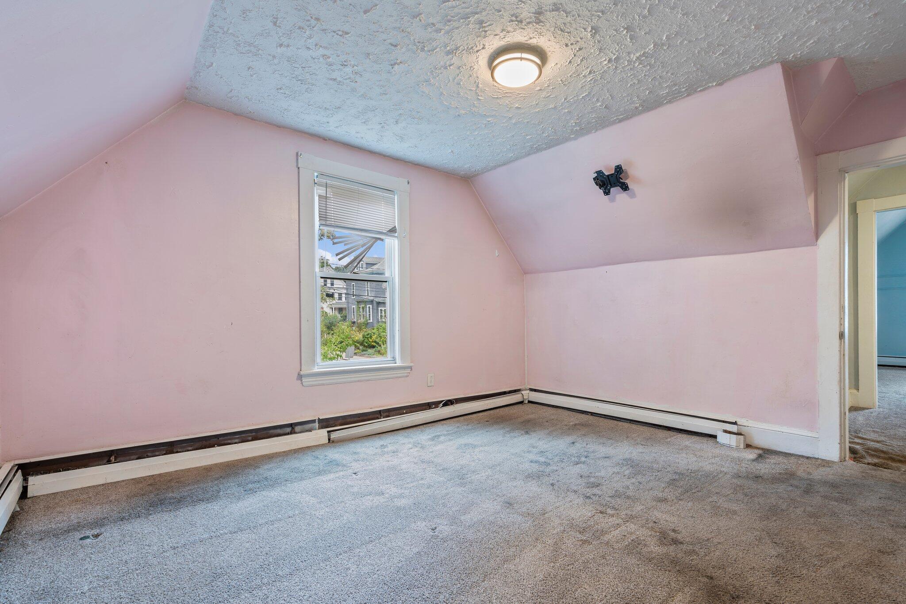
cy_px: 302
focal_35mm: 16
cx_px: 453
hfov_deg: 96.7
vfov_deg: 73.7
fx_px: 403
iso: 80
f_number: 9
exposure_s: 3.2
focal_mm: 16
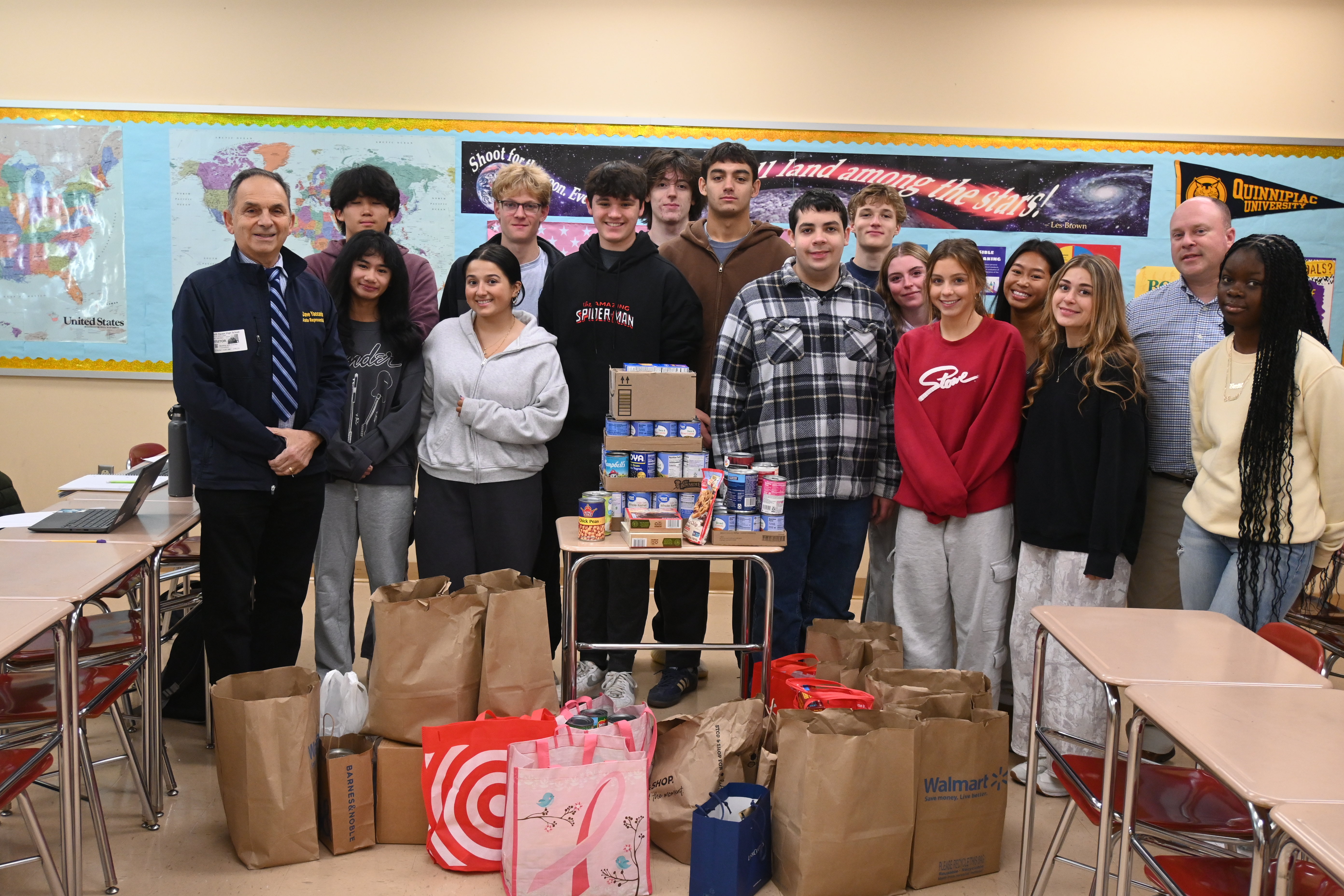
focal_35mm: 38
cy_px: 448
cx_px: 672
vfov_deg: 35.5
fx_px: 1400
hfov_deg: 51.3
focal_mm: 25
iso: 1400
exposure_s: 1/40
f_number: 4.2
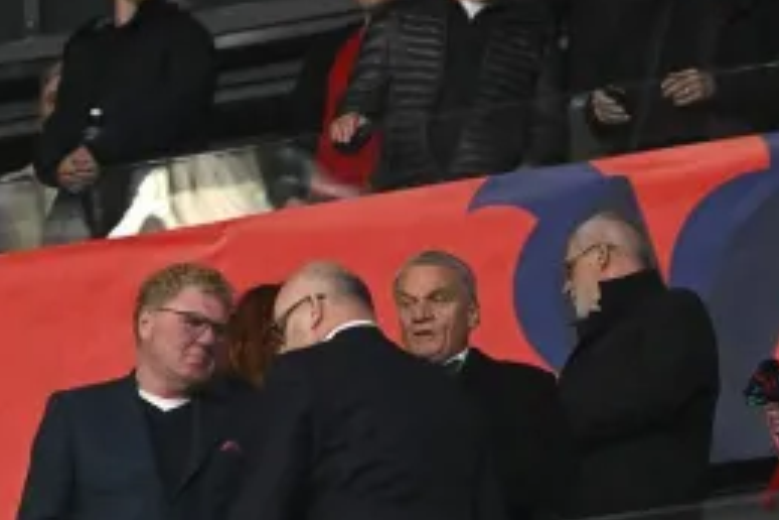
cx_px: -63
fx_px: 10819
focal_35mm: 500
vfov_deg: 2.7
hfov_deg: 4.1
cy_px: 503
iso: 6400
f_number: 4
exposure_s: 1/1250
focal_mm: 170
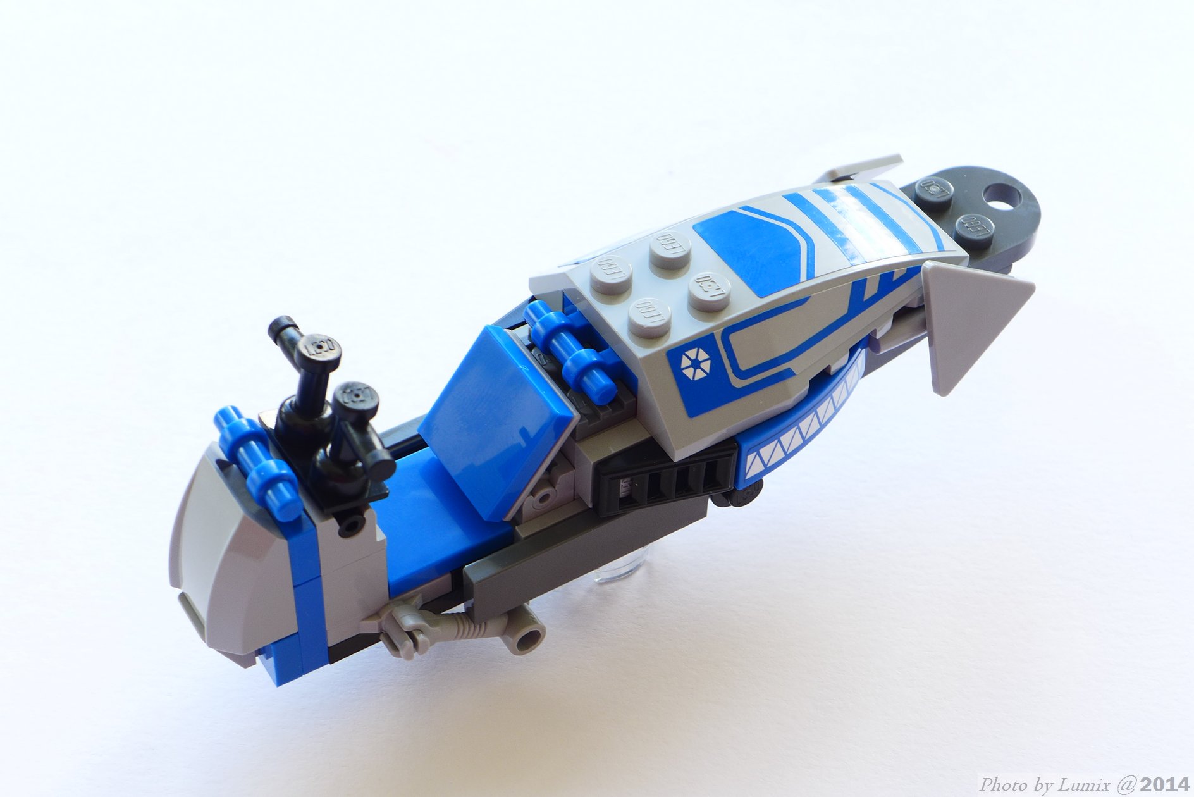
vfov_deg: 20.9
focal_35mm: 65
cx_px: 597
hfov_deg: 30.9
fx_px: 2156
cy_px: 398
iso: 80
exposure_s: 1/25
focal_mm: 12.8
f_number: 4.5
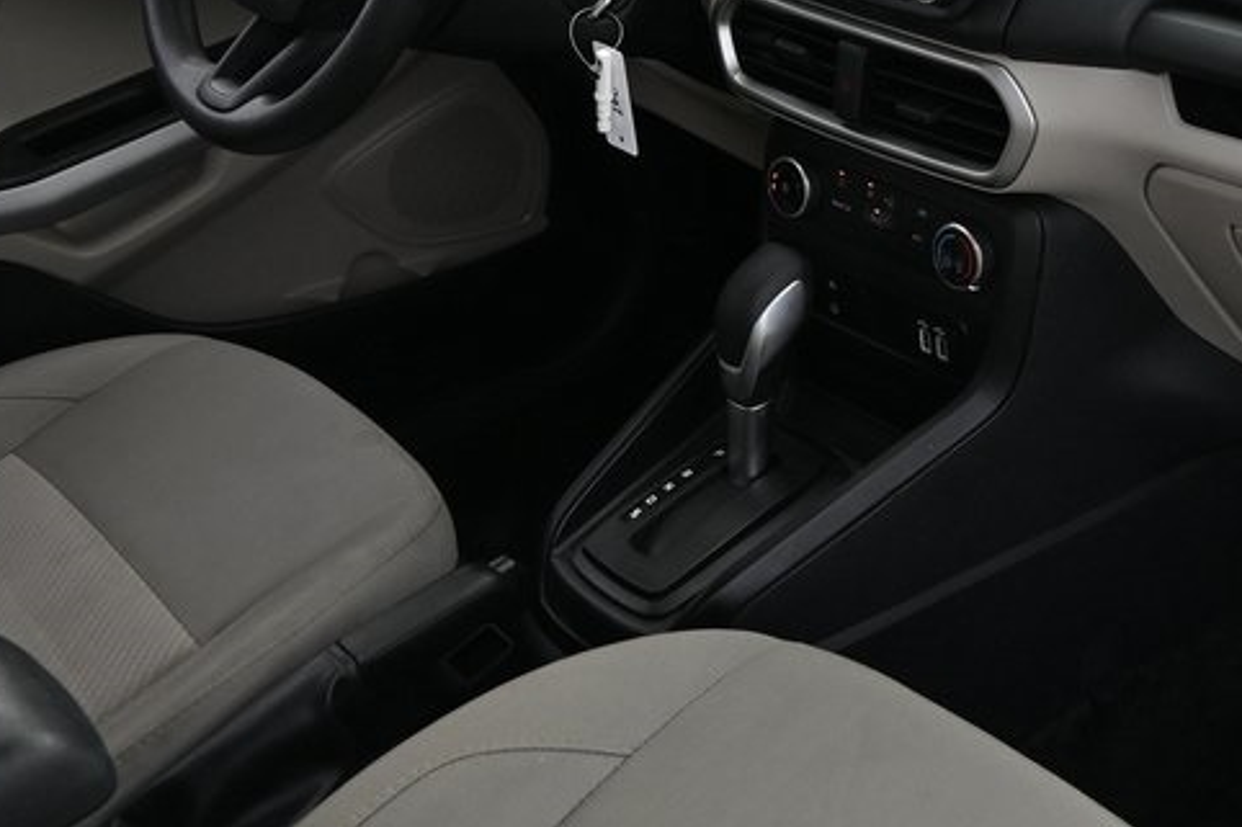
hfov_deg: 36.8
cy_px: -22
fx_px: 1759
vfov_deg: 25.1
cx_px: 1077
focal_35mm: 51
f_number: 4.5
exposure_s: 1/250
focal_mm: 16
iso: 200
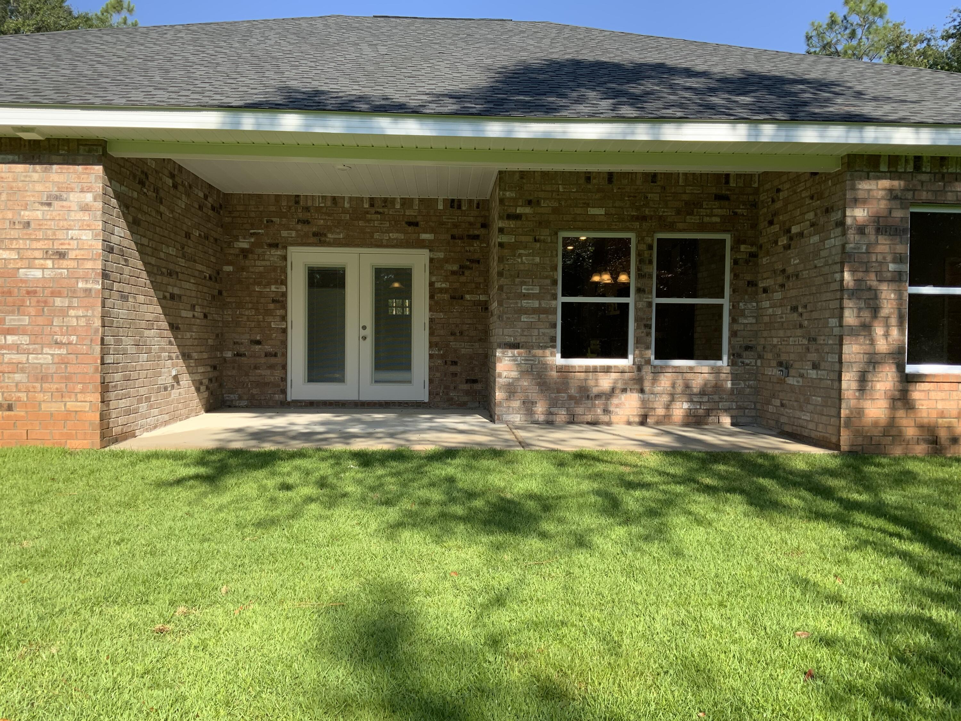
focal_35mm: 29
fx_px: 805
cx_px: 480
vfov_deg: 48.2
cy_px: 360
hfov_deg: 61.7
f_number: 1.8
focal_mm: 3
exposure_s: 1/781
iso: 16
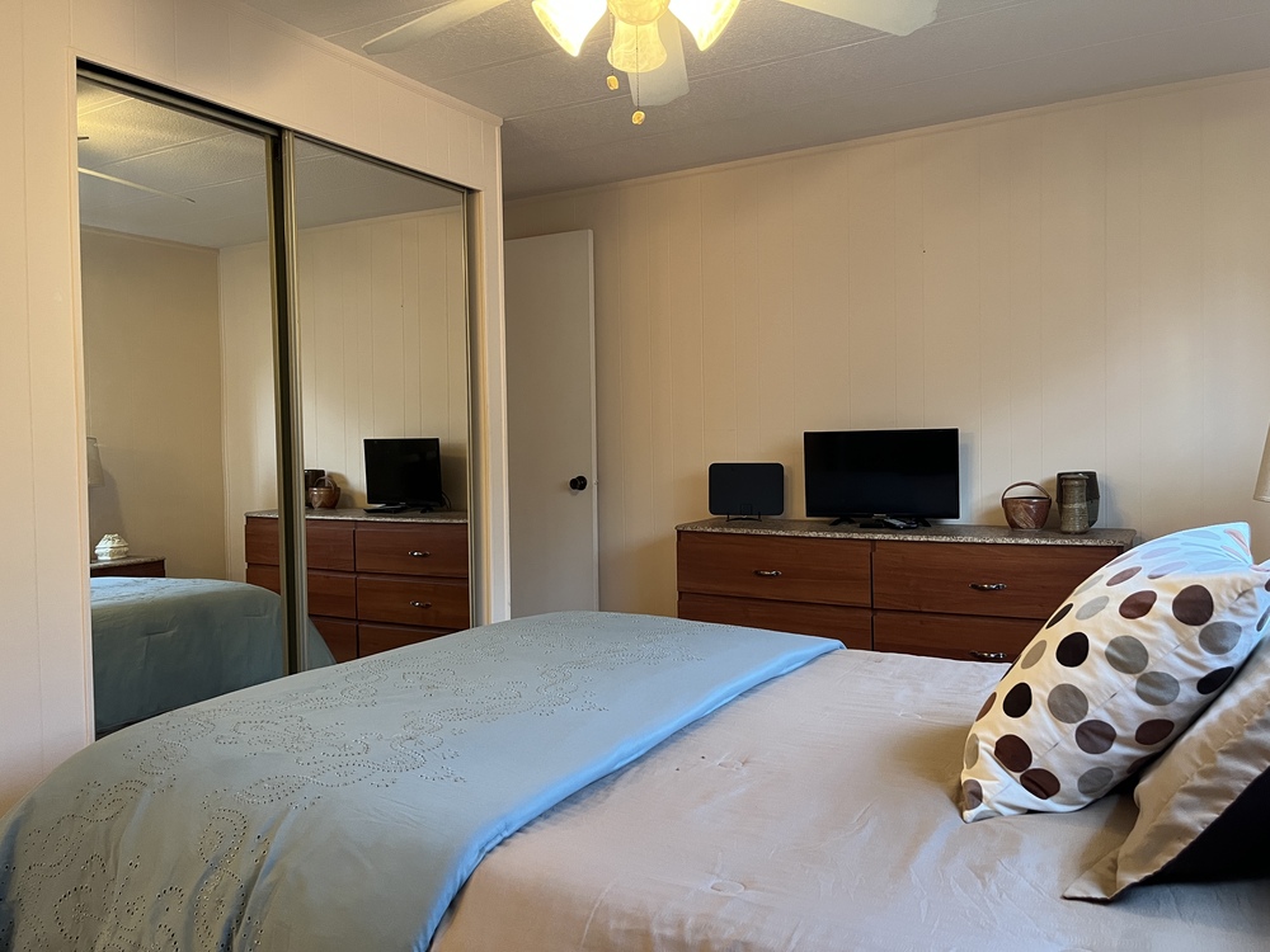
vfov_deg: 53.1
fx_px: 954
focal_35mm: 26
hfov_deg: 67.3
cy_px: 476
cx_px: 635
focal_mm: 5.1
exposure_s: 1/60
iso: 320
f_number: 1.6
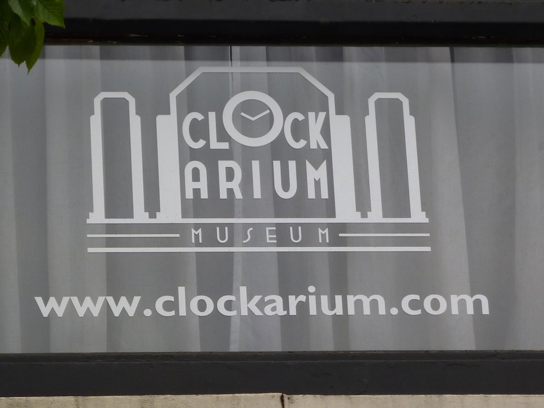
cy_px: 204
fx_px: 3882
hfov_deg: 8.0
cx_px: 272
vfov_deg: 6.0
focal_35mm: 247
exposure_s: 1/200
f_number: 4.5
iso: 80
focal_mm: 22.5
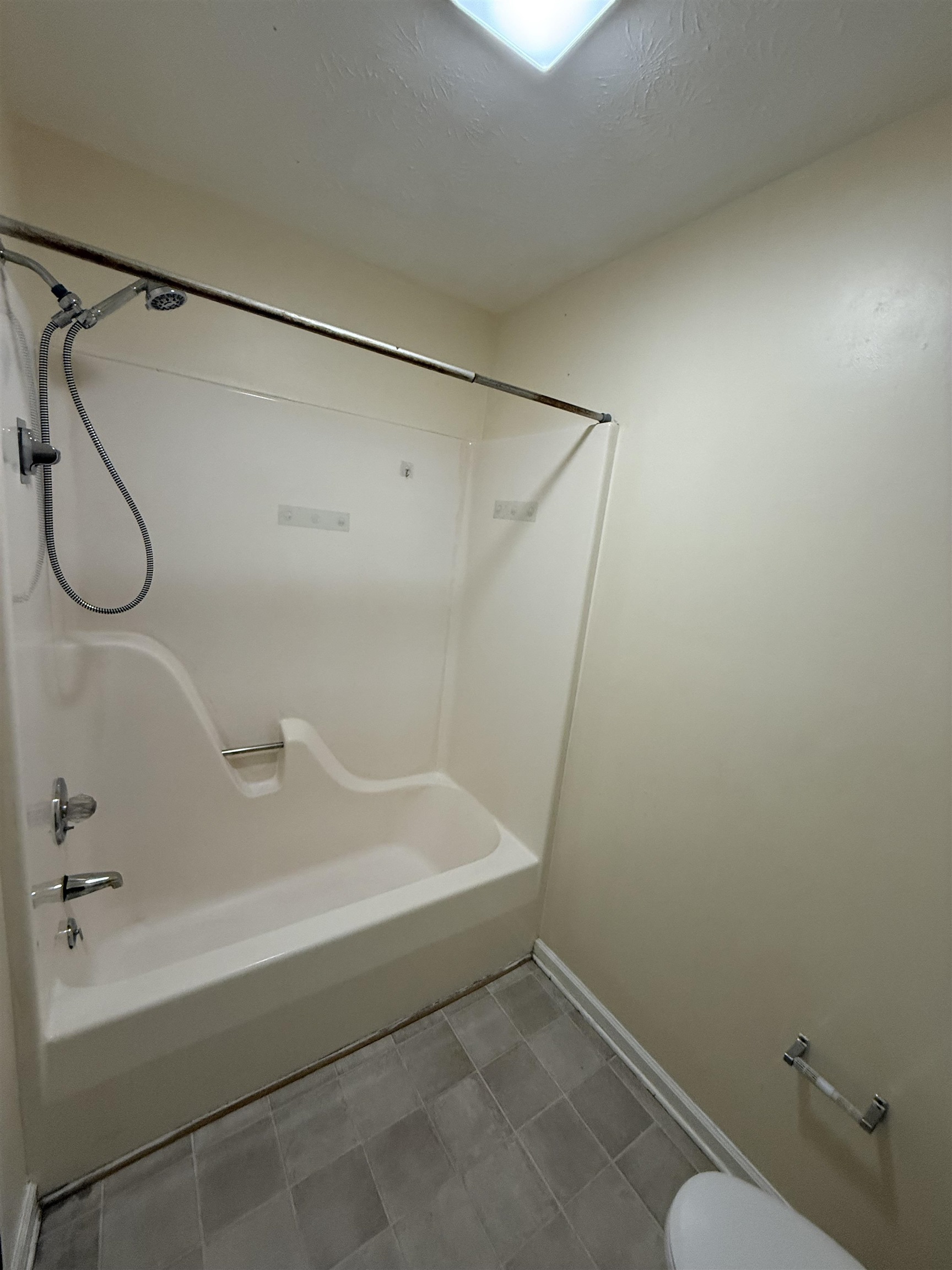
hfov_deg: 85.7
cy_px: 635
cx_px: 476
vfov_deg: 102.1
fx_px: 513
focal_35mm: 14
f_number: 2.2
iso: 320
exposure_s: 1/60
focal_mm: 2.22
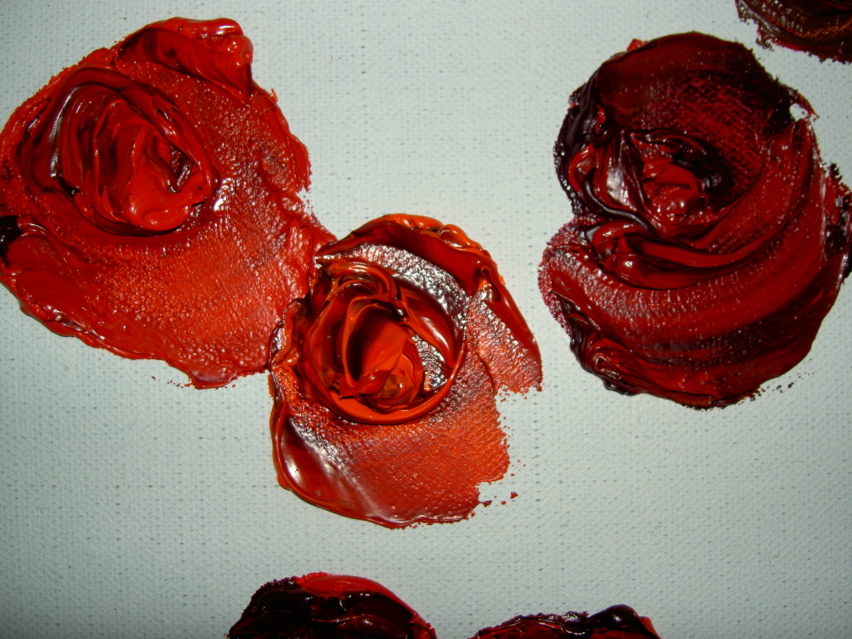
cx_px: 426
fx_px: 960
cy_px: 320
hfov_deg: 47.9
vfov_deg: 36.8
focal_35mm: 39
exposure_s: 1/60
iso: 50
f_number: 2.8
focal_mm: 8
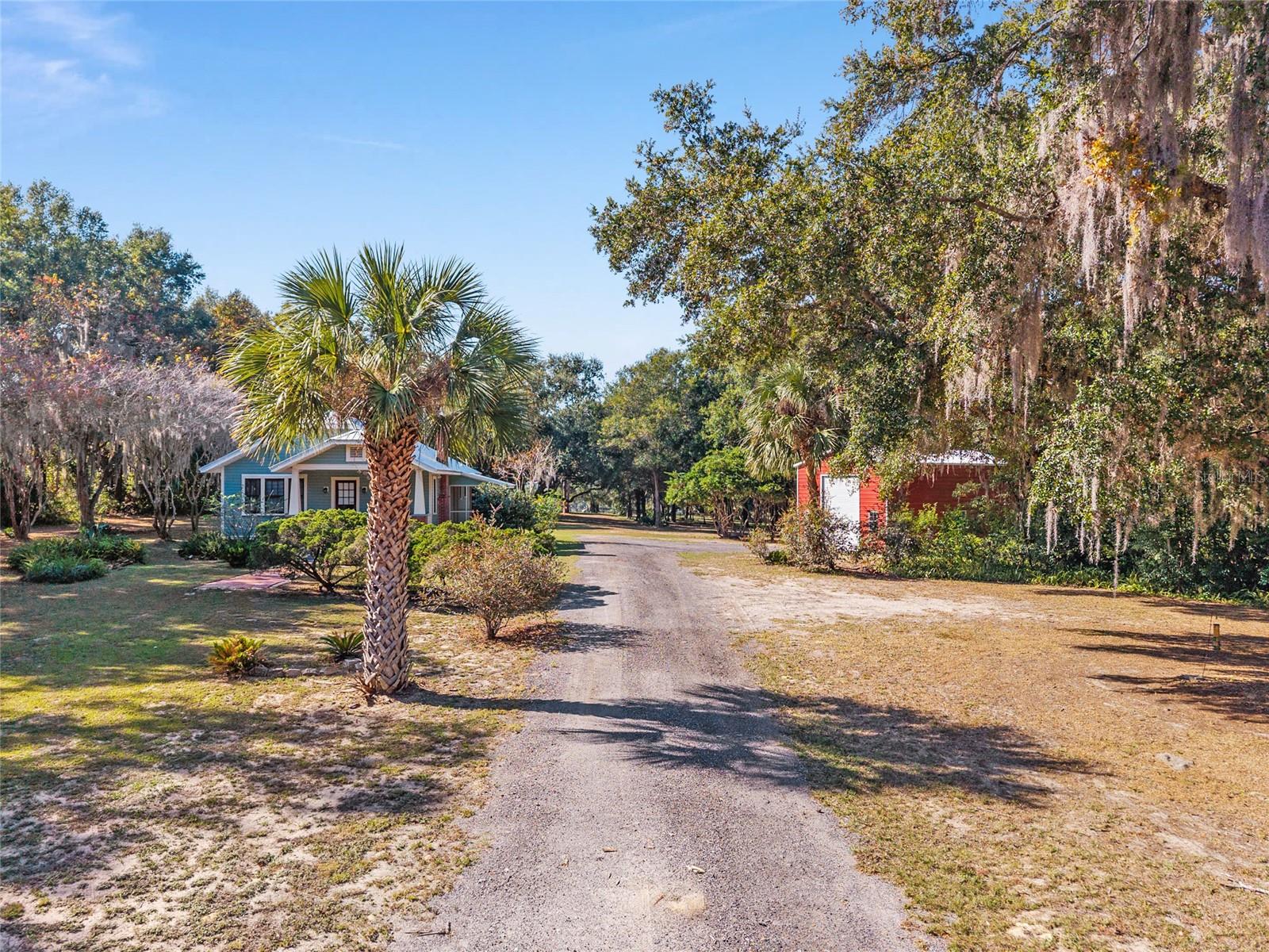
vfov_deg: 56.8
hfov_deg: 71.6
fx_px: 880
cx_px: 634
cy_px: 476
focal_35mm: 24
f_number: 1.8
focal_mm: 8.67
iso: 240
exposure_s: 1/3200
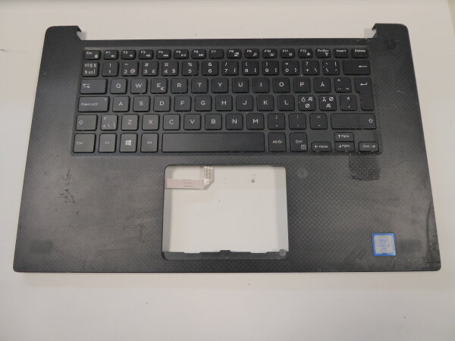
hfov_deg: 69.4
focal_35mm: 25
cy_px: 170
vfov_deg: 54.9
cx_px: 228
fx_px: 329
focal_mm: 4.3
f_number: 3.3
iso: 400
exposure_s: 1/60
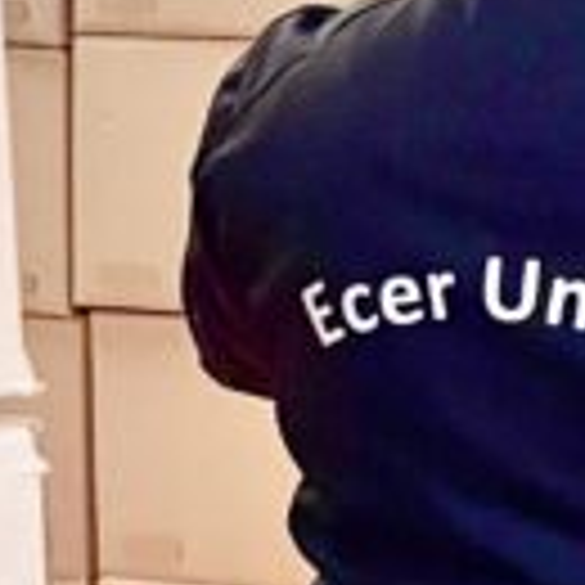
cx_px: 1602
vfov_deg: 9.7
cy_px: 180
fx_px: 3461
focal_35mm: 181
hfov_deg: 8.5
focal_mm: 5.1
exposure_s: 1/50
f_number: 1.6
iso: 400
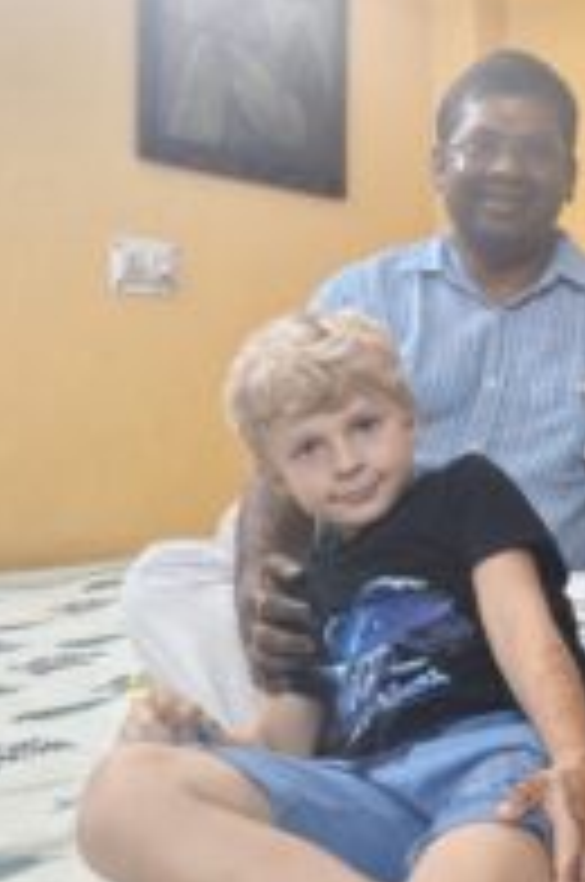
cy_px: 513
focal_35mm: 46
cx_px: 520
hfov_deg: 28.1
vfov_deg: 42.7
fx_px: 1125
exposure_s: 1/33.3
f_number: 1.88
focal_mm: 5.56
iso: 402
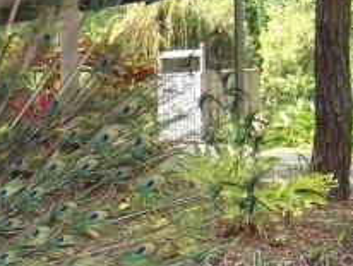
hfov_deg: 14.2
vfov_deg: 11.0
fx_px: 1368
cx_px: -74
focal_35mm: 134
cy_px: 266
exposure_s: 1/90
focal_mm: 9
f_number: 3.6
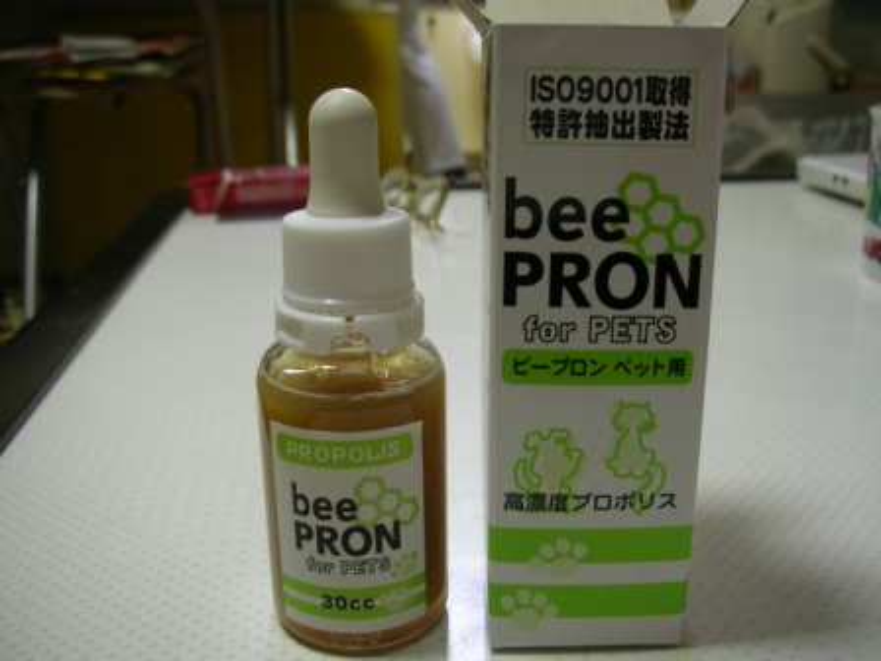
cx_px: 440
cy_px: 330
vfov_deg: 40.7
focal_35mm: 35
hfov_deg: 52.6
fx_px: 891
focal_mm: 5.8
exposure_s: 1/3.9
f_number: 3
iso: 64
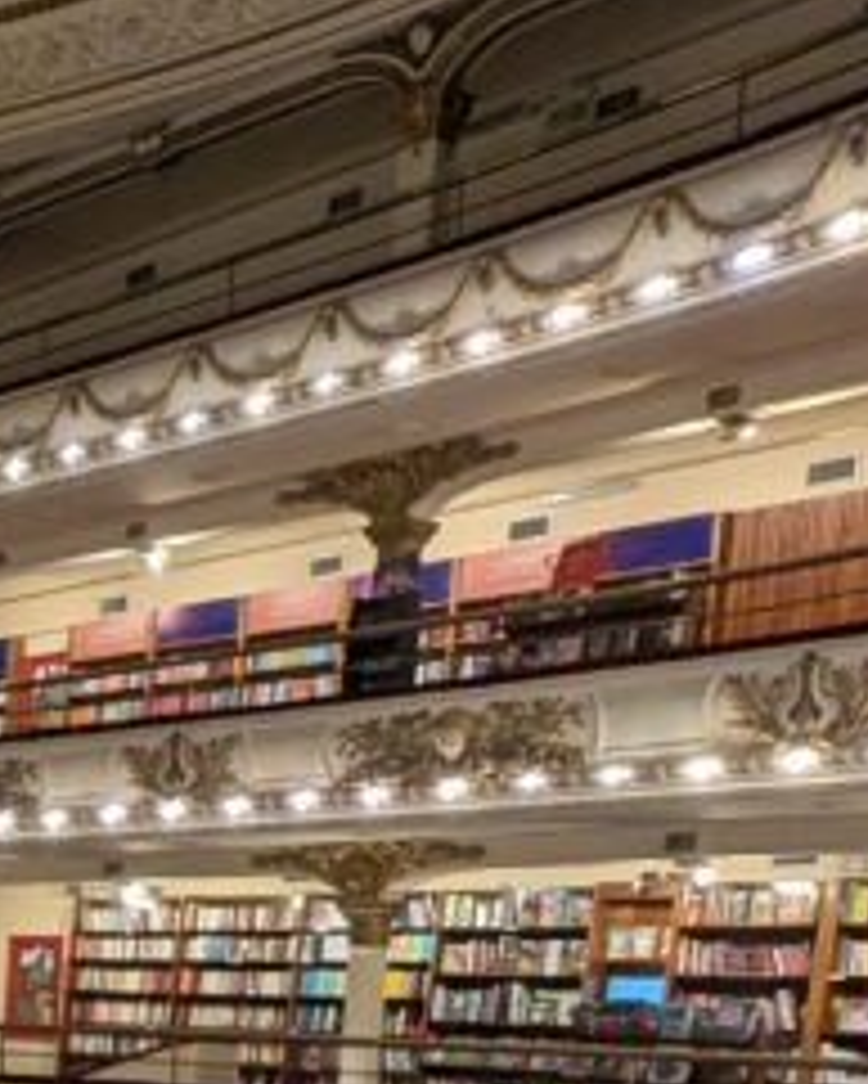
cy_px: 1212
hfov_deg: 20.9
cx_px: -630
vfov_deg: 30.7
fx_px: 1733
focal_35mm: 54
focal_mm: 1.95
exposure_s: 1/33.3
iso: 119
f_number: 2.2
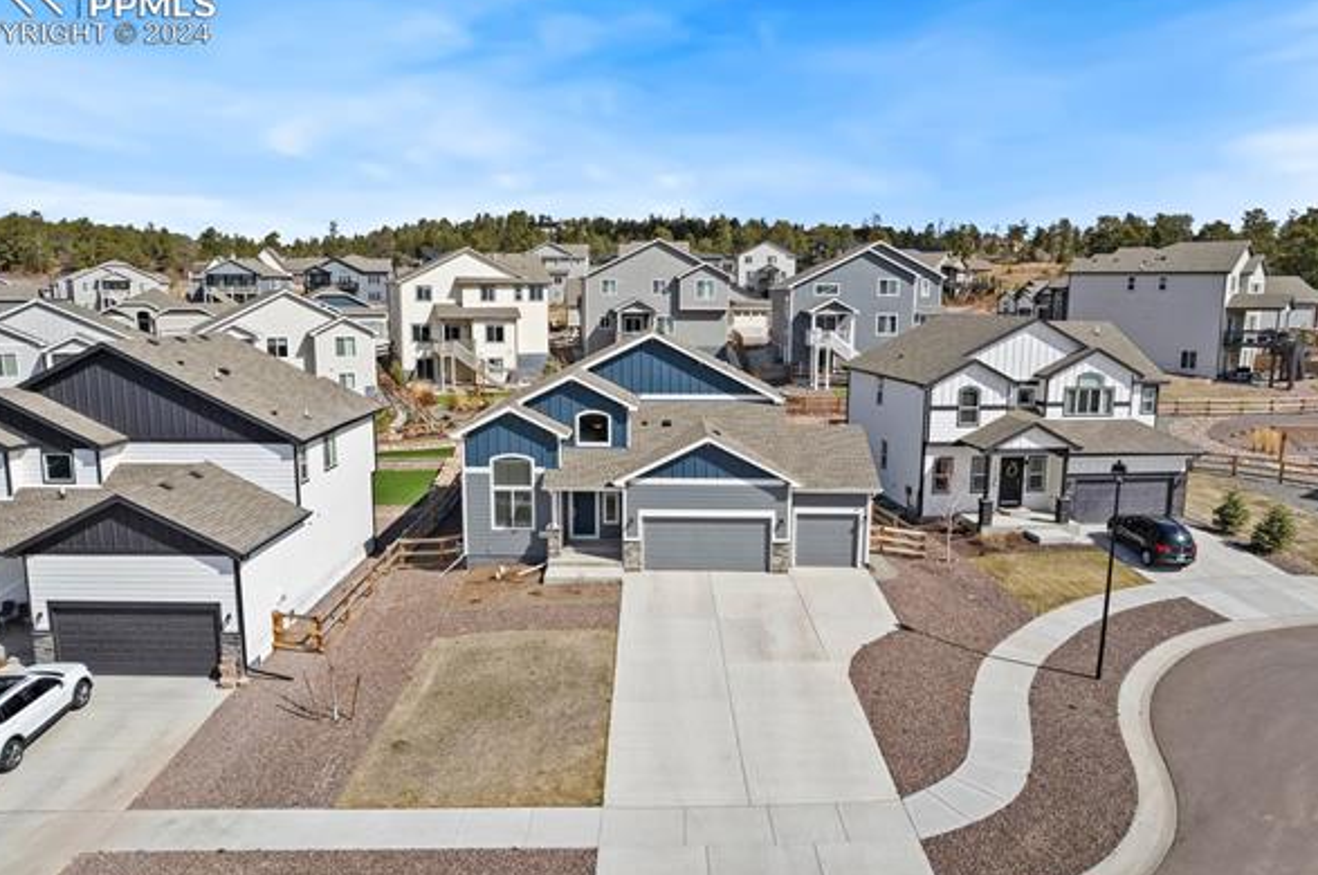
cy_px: 443
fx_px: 878
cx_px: 653
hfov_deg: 73.8
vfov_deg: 53.0
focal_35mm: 24
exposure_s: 1/2000
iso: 100
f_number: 2.8
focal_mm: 8.38
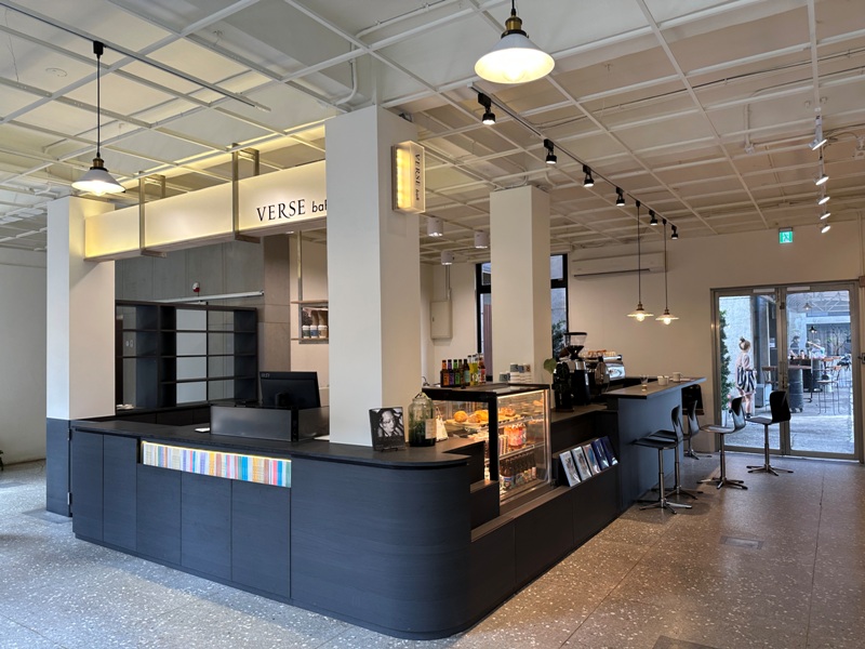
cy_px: 324
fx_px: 600
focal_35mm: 24
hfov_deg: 71.6
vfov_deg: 56.8
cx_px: 432
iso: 100
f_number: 1.78
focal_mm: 6.86
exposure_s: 1/120
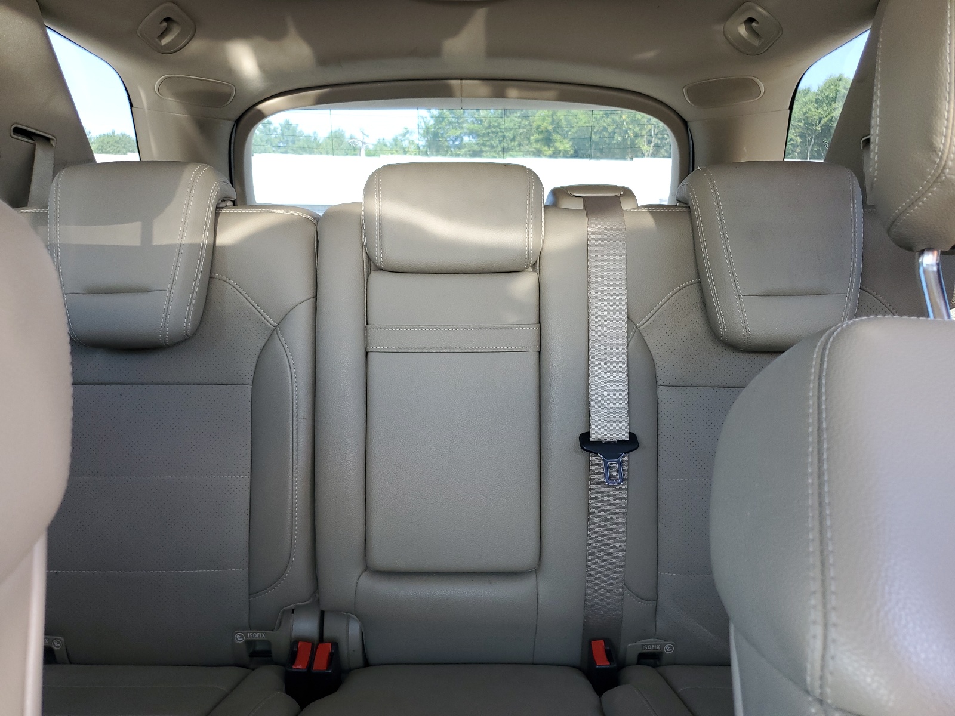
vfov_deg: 53.1
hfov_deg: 67.3
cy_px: 358
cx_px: 478
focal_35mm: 26
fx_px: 717
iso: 59
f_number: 1.5
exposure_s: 1/120
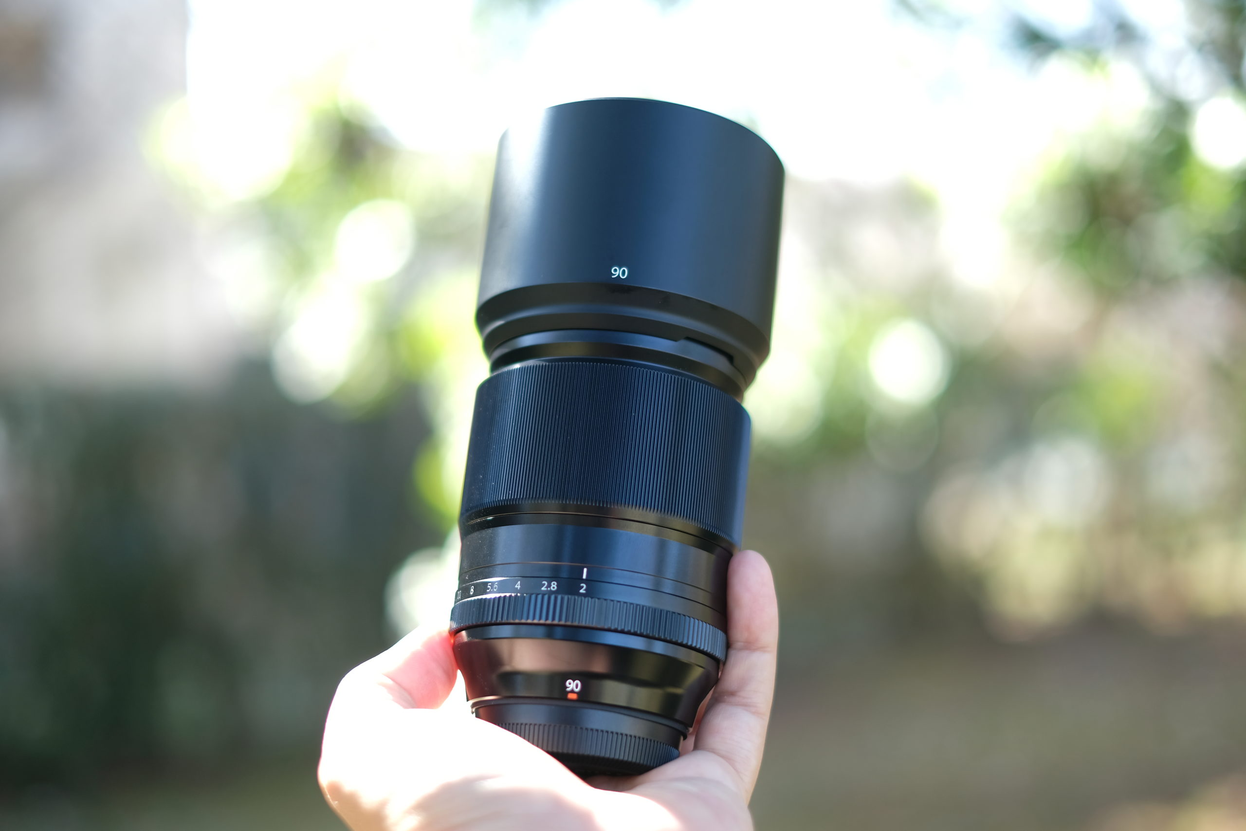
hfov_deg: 37.5
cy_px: 416
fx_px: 1834
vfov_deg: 25.5
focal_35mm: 53
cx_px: 623
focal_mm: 35
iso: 100
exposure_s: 1/400
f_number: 1.4
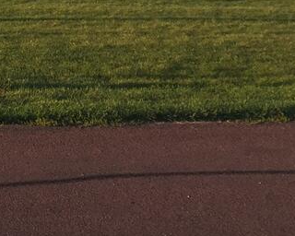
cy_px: -161
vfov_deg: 12.2
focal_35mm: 118
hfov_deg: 15.6
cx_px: -67
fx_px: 1030
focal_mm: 4.15
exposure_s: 1/628
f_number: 2.2
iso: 32
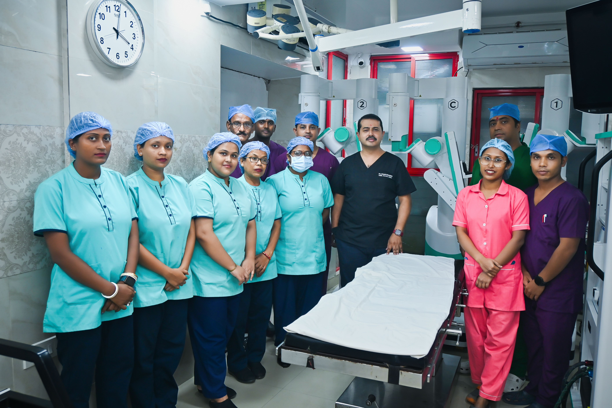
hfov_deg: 60.7
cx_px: 306
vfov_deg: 42.6
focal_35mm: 31
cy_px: 204
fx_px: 523
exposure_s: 1/100
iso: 400
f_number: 4.5
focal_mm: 20.5
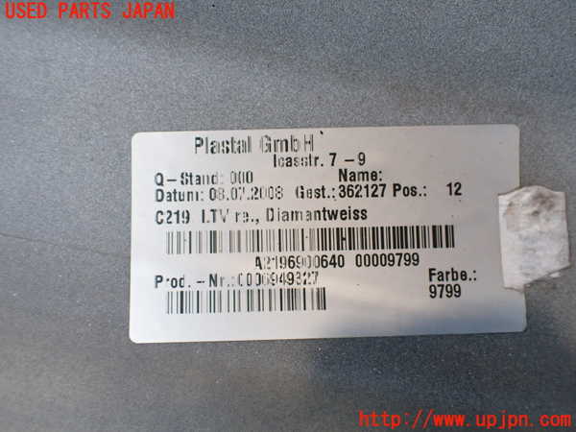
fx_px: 499
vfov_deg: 46.8
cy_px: 216
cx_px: 288
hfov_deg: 60.0
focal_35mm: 30
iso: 250
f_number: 2.3
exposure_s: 1/125
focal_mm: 5.4
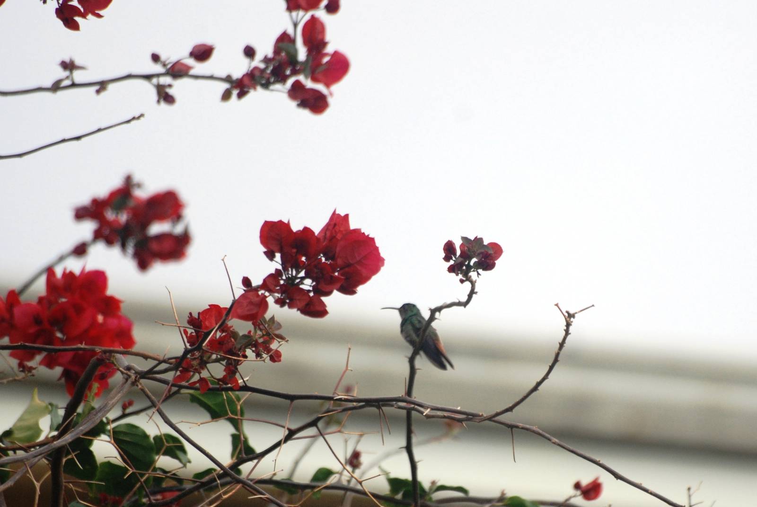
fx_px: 9474
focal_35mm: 450
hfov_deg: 4.6
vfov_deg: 3.1
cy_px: 254
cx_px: 378
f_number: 5.6
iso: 400
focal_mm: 300
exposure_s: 1/250
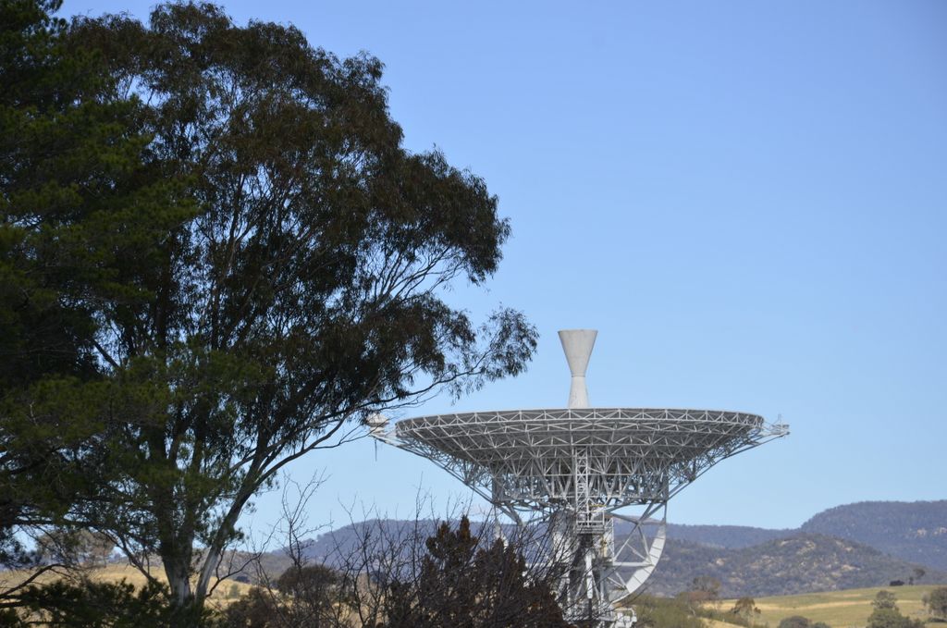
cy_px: 314
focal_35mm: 158
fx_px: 4136
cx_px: 474
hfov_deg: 13.1
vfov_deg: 8.7
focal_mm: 105
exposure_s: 1/250
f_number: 8
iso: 100
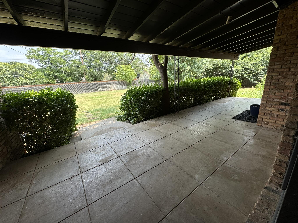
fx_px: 121
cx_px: 149
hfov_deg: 102.1
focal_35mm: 14
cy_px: 112
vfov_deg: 85.7
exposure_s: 1/209
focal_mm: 2.22
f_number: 2.2
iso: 40
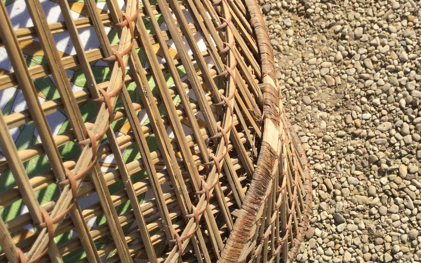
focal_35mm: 44
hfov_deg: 44.9
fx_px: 505
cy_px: 138
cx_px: 259
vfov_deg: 29.2
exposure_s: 1/1101
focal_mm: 3.3
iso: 25
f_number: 2.4
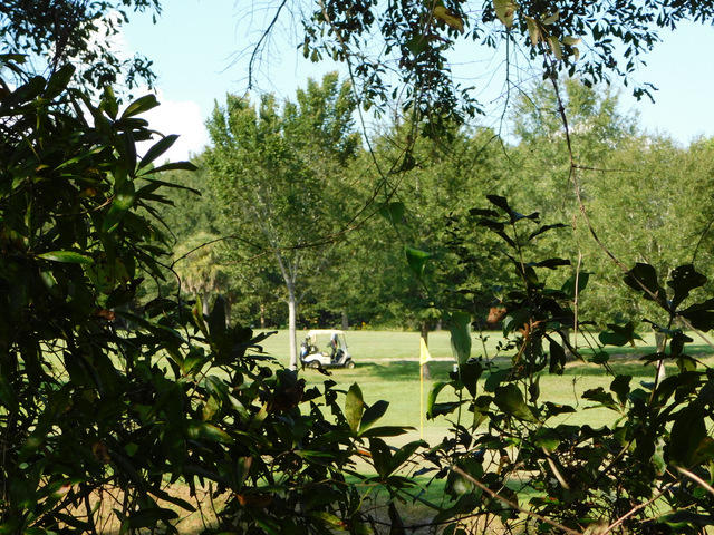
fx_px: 1650
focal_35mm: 80
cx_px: 357
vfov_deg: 18.4
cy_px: 268
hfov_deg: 24.4
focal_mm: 14.2
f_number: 4.4
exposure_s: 1/250
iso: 125
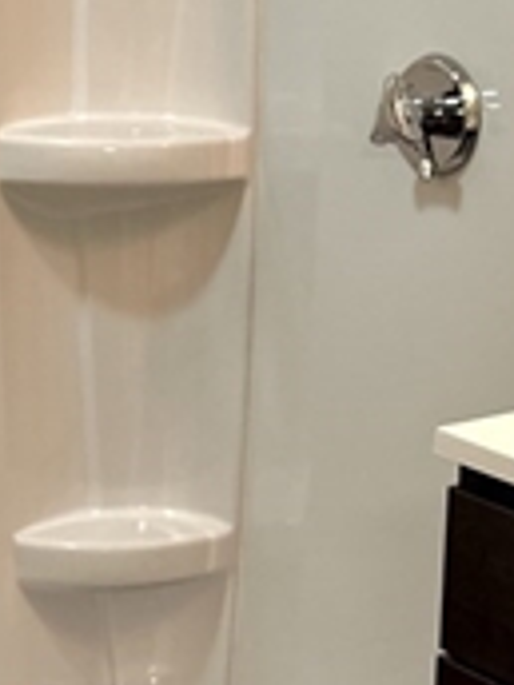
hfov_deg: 13.8
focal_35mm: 107
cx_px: 223
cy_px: 339
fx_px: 2118
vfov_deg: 18.4
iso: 125
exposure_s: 1/60
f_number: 1.78
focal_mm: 6.86
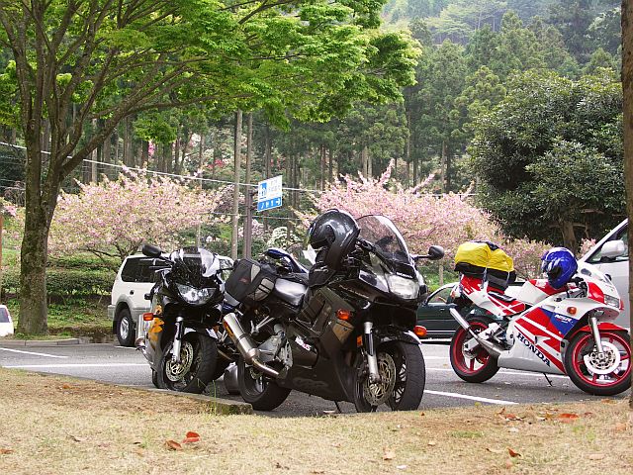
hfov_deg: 34.9
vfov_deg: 26.6
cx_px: 316
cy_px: 238
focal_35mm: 55
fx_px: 1006
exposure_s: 1/60
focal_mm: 14.3
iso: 50
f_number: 3.2
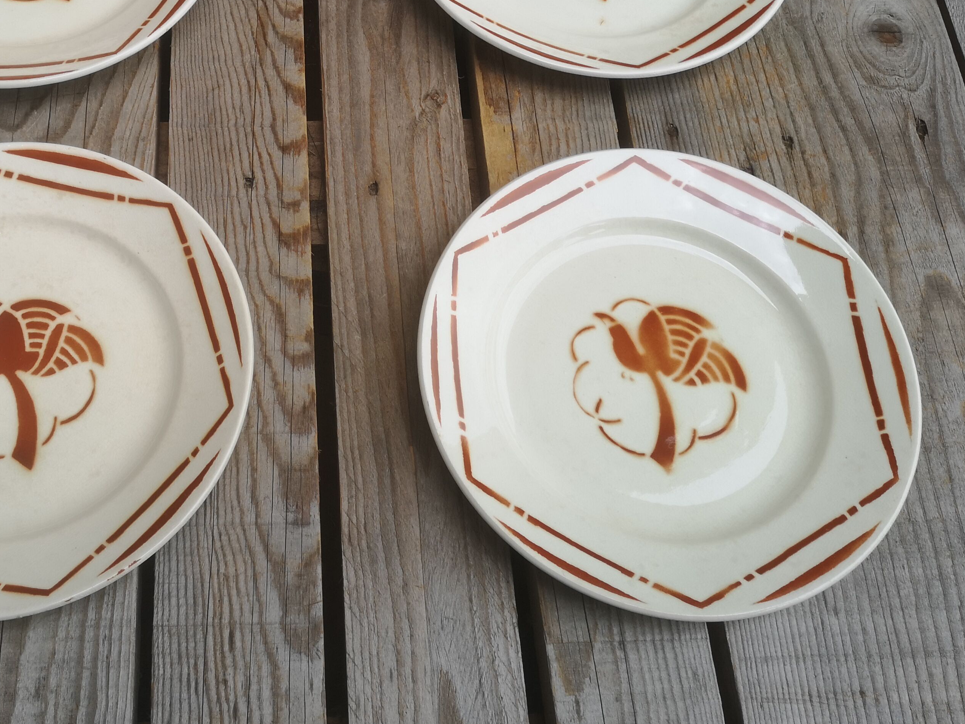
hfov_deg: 47.1
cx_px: 327
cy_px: 285
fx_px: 1087
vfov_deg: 36.7
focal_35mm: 39
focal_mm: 5.58
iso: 50
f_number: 1.8
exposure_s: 1/831
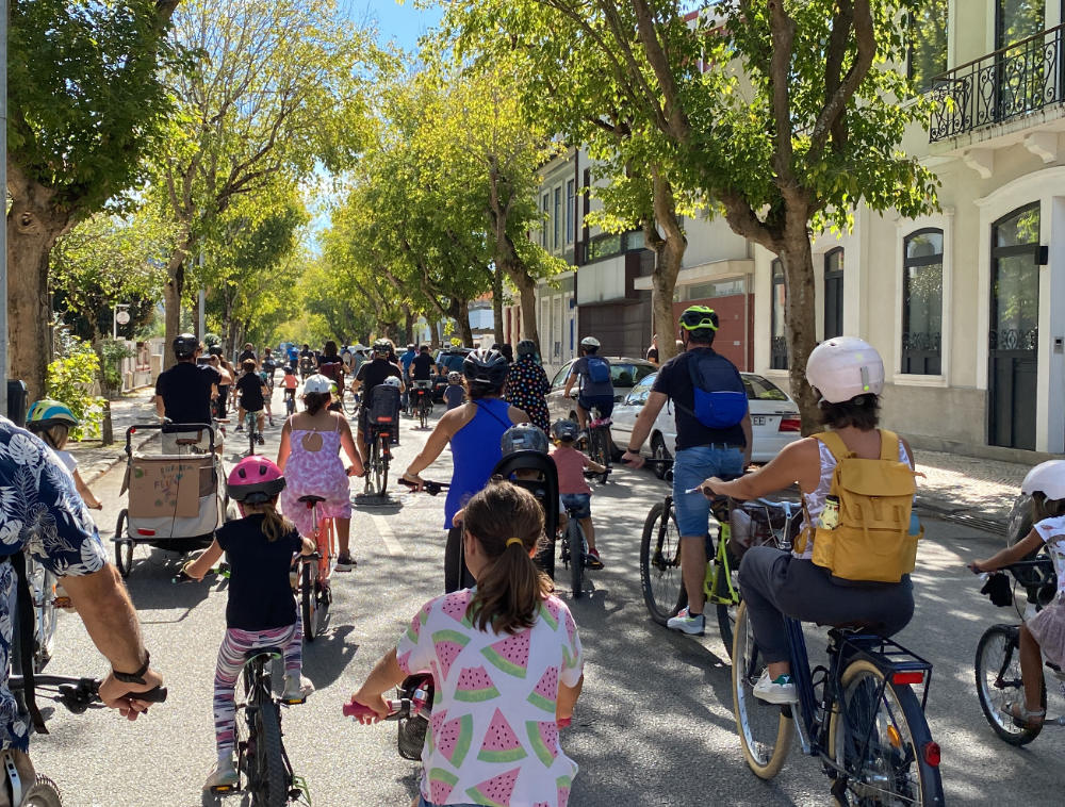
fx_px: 957
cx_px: 532
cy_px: 404
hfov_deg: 58.2
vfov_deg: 45.7
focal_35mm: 31
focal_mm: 4.2
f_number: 1.8
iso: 32
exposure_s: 1/630
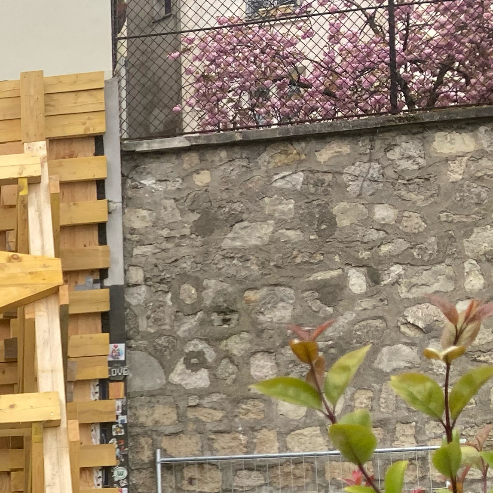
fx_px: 1402
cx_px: -336
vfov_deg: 18.9
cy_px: 579
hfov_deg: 17.1
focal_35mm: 87
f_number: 1.8
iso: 32
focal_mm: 3.99
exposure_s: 1/121
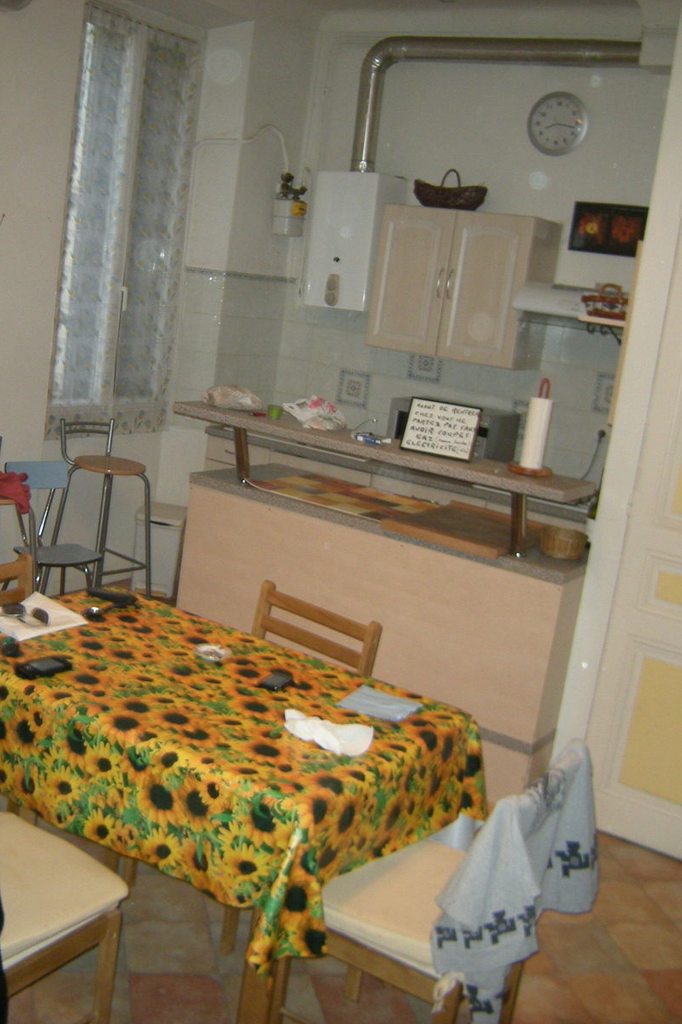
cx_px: 272
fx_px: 1109
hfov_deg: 34.1
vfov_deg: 49.6
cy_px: 511
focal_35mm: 39
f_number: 2.8
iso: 160
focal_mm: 4.7
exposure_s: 1/30
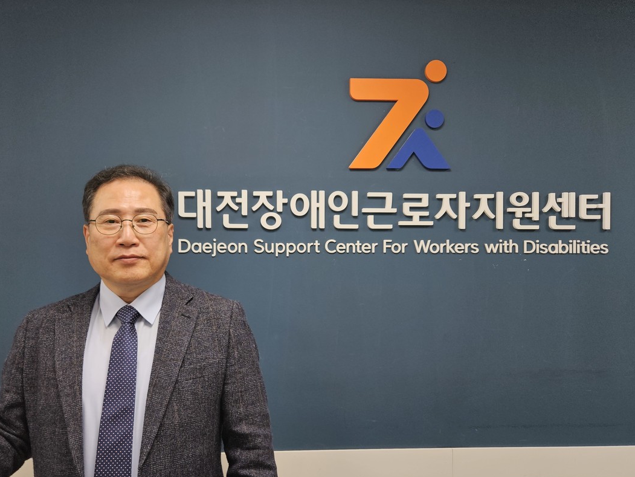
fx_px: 514
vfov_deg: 49.7
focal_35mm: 28
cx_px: 288
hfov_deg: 63.3
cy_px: 261
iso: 64
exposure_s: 1/120
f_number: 1.8
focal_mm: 5.4
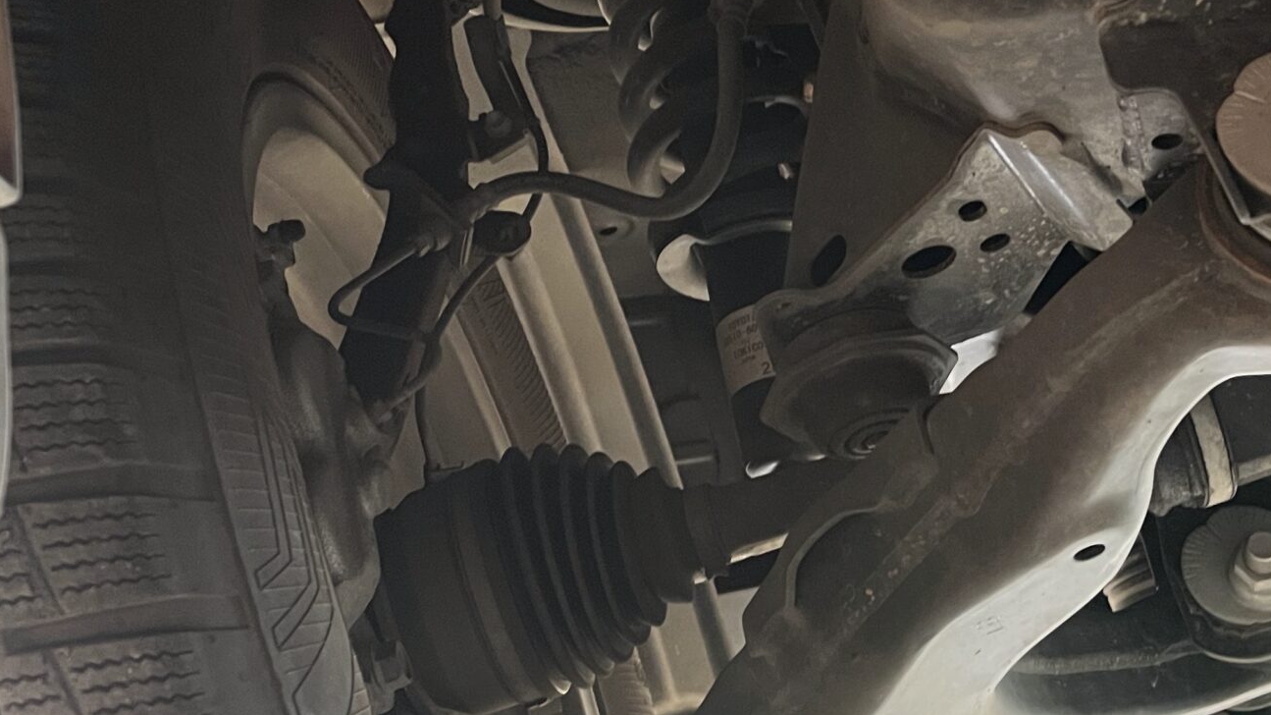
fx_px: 1887
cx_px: 688
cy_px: 302
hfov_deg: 37.2
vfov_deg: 21.4
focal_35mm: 56
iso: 400
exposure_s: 1/33
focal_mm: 5.1
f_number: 1.6
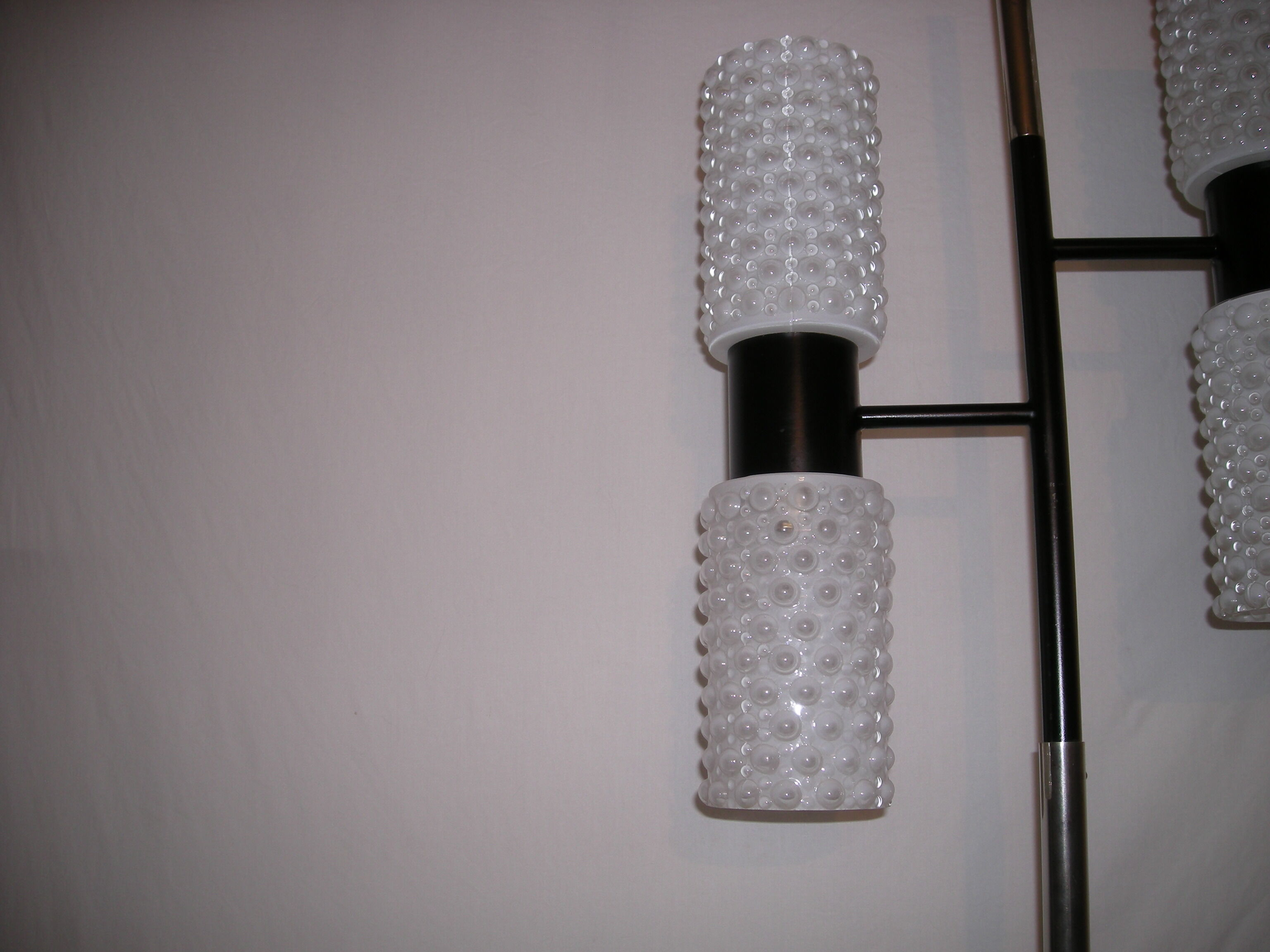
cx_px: 635
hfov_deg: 52.6
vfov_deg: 40.7
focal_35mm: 35
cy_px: 476
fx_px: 1284
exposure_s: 1/30
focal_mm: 5.7
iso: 50
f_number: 2.8
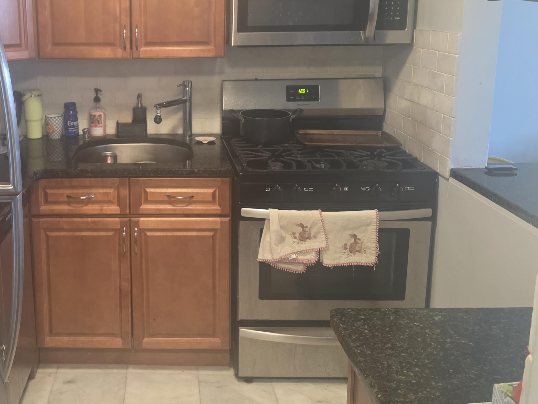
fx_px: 575
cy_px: 110
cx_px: 138
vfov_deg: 37.9
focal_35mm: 37
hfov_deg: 48.3
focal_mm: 6.3
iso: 800
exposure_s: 1/120
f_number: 1.7
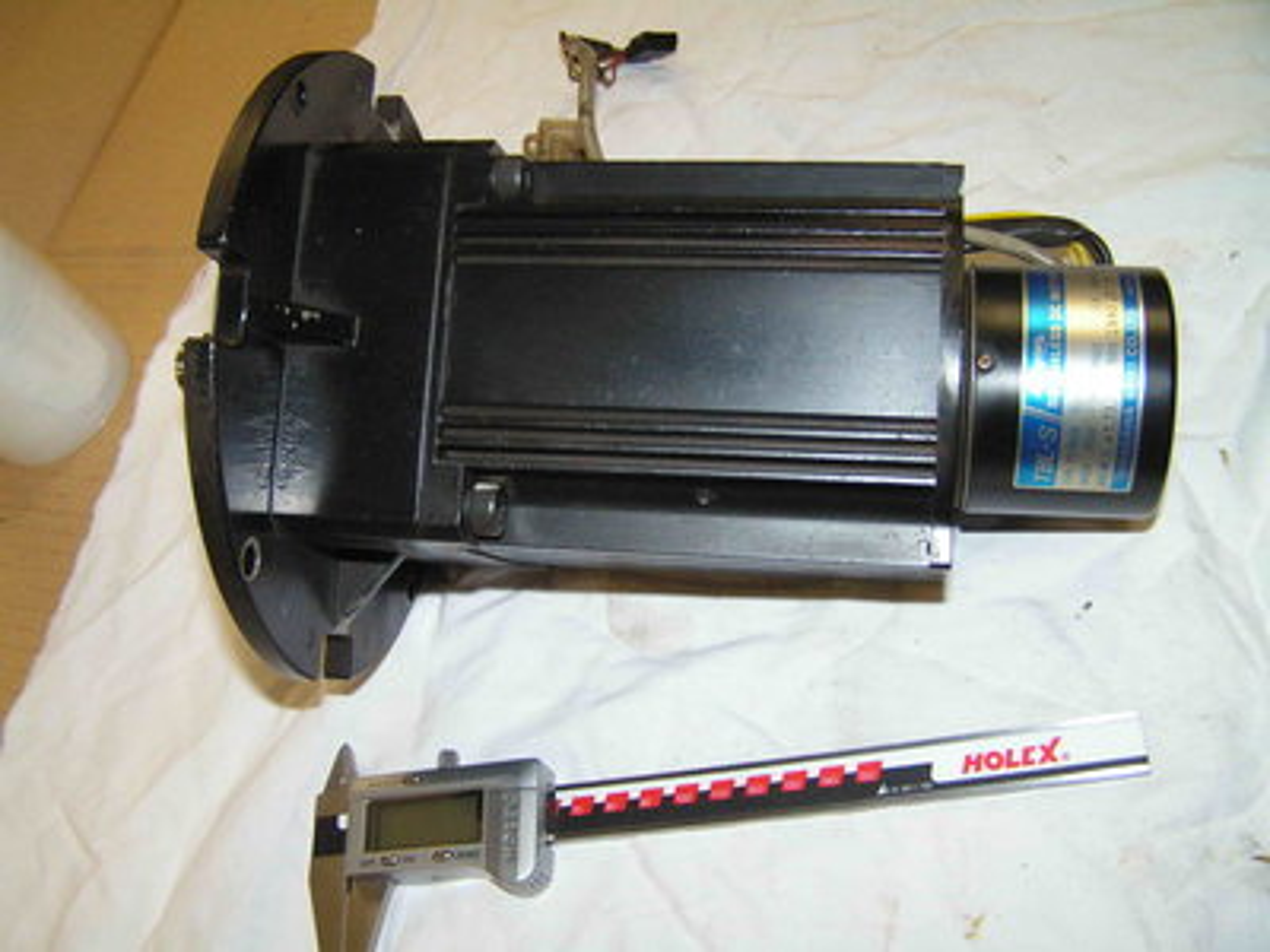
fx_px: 1394
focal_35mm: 38
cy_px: 476
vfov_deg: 37.7
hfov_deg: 49.0
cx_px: 635
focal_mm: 6.3
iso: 200
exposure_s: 1/40
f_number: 2.8
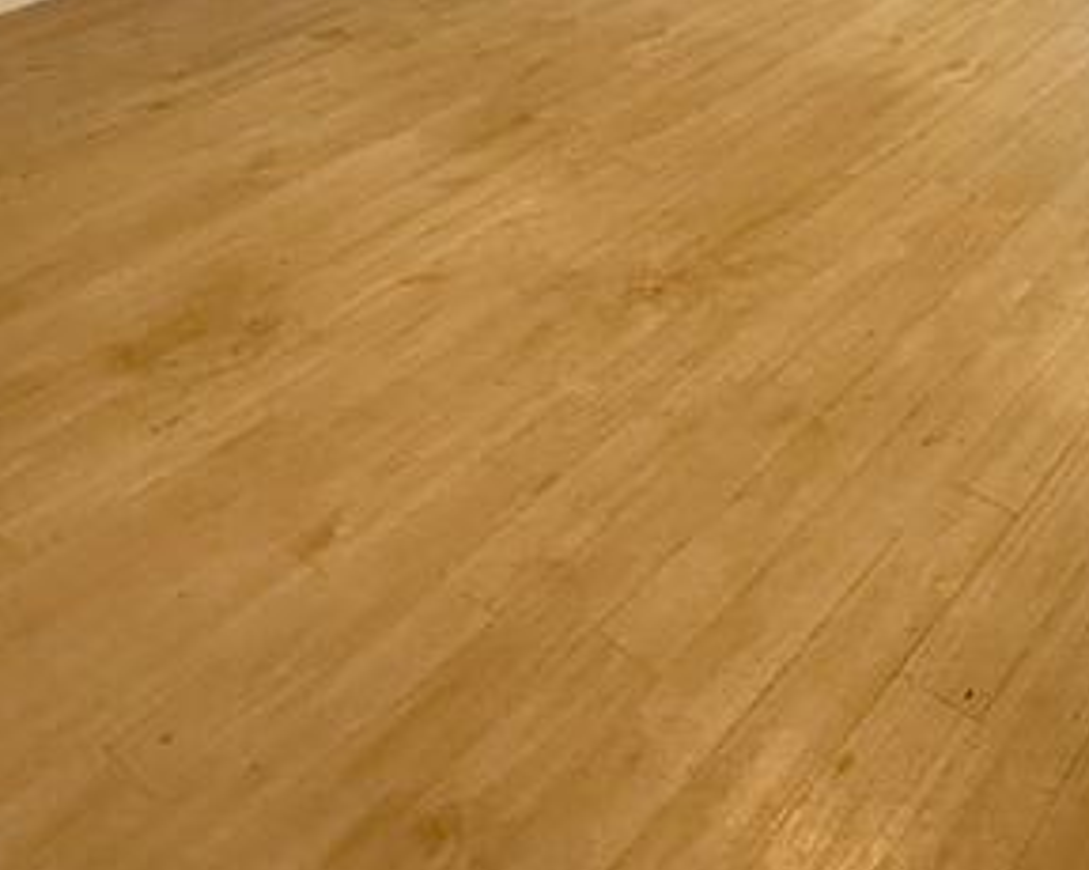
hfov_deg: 42.4
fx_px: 1224
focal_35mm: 38
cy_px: -23
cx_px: 1055
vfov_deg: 35.0
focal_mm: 2.22
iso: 200
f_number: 2.2
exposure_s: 1/50
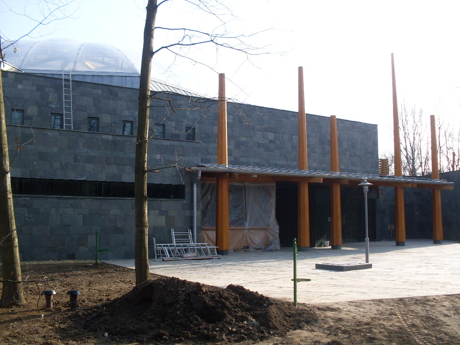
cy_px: 172
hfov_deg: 49.0
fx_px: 505
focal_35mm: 38
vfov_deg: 37.7
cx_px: 230
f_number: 2.8
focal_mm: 6.3
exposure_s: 1/500
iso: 80
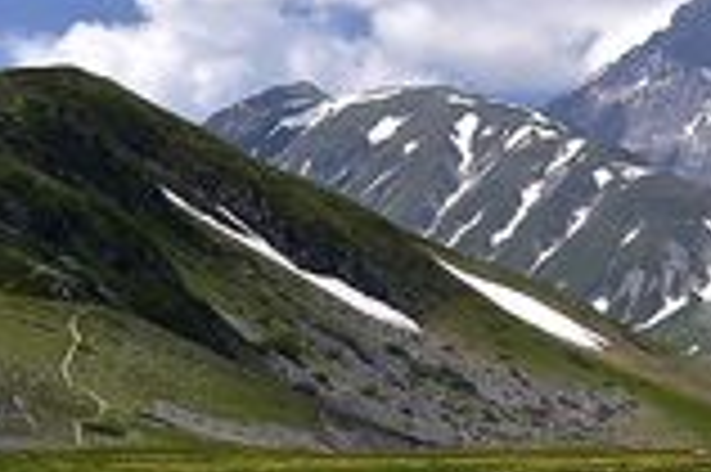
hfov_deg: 14.9
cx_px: 513
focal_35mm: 137
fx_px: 2703
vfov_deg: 10.0
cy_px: 211
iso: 200
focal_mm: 24
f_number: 10
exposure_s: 1/500
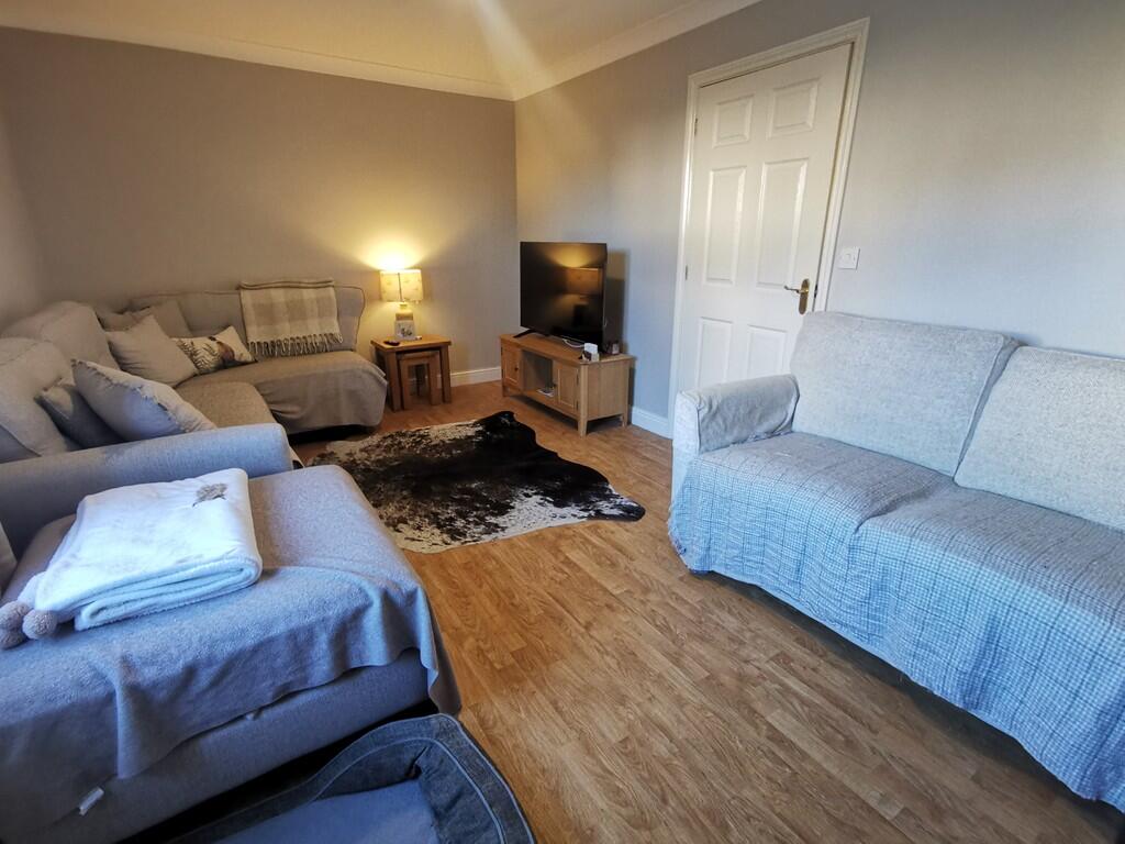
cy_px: 422
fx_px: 520
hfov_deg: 94.5
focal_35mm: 16
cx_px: 562
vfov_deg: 78.1
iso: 400
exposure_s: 1/33.3
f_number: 2.2
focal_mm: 2.26
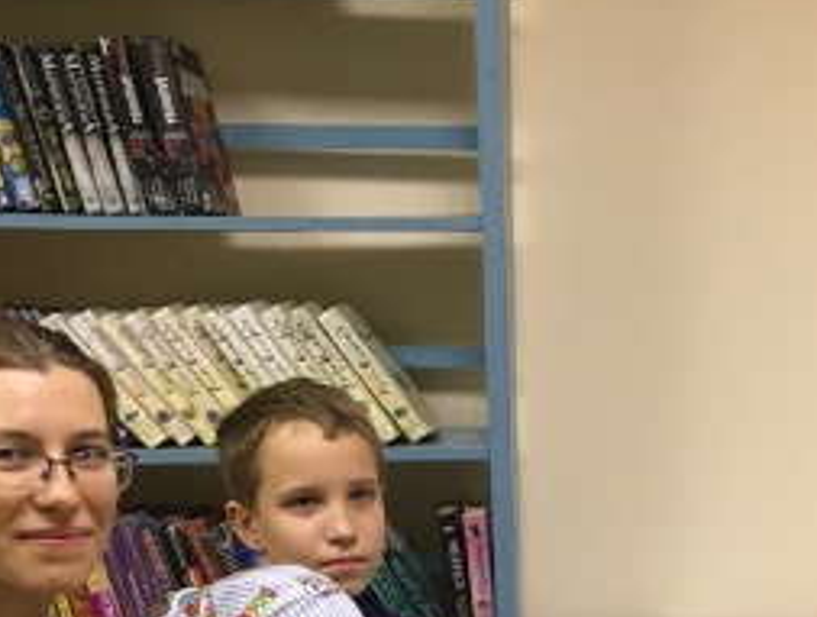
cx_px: 811
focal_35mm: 73
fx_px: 1727
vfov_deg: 19.5
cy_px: 656
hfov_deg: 25.4
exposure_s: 1/33
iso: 160
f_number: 2.2
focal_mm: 4.15
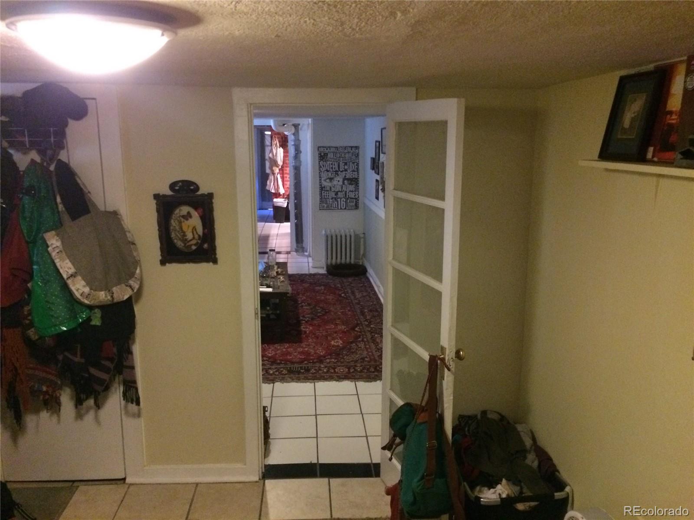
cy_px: 260
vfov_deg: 48.2
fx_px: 581
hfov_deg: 61.7
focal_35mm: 29
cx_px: 347
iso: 500
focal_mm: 4.15
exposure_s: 1/15
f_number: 2.2
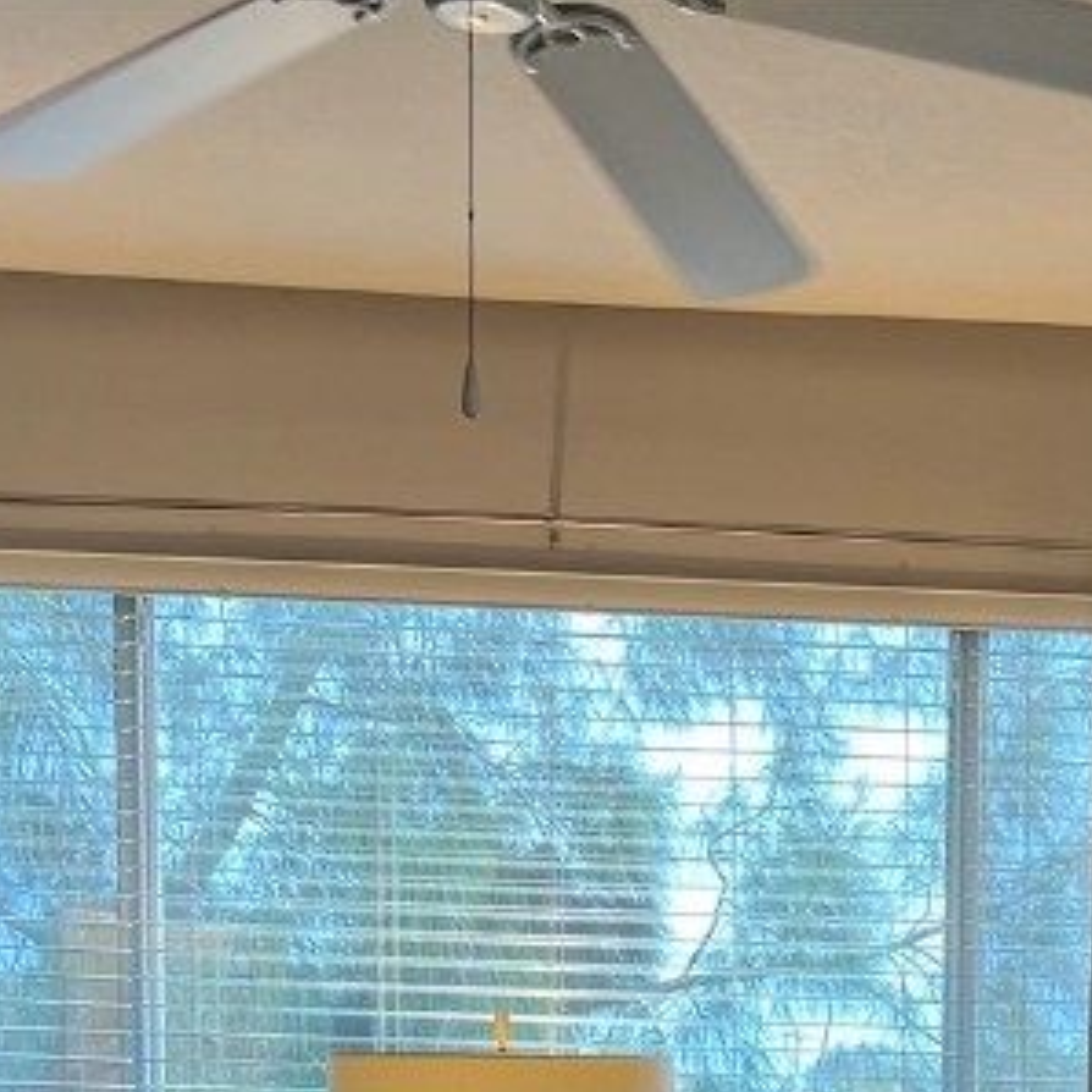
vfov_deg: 20.2
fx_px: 2820
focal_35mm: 79
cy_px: 1400
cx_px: 1066
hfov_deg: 21.2
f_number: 1.5
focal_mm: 5.7
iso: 80
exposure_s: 1/120
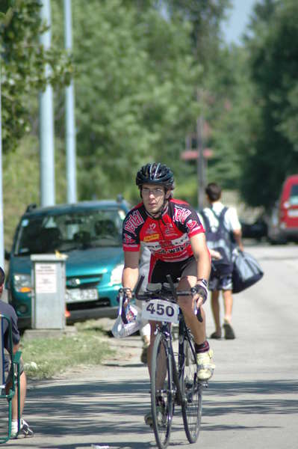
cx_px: 149
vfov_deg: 4.6
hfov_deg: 3.0
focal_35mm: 450
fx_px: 5597
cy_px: 224
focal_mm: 300
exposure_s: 1/1000
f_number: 5.6
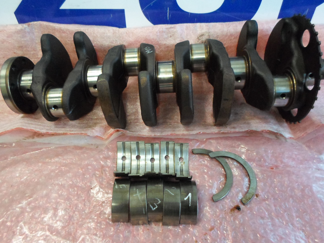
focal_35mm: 25
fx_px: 234
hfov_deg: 69.4
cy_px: 122
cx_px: 162
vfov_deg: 54.9
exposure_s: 1/30
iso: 400
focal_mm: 4.5
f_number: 2.5
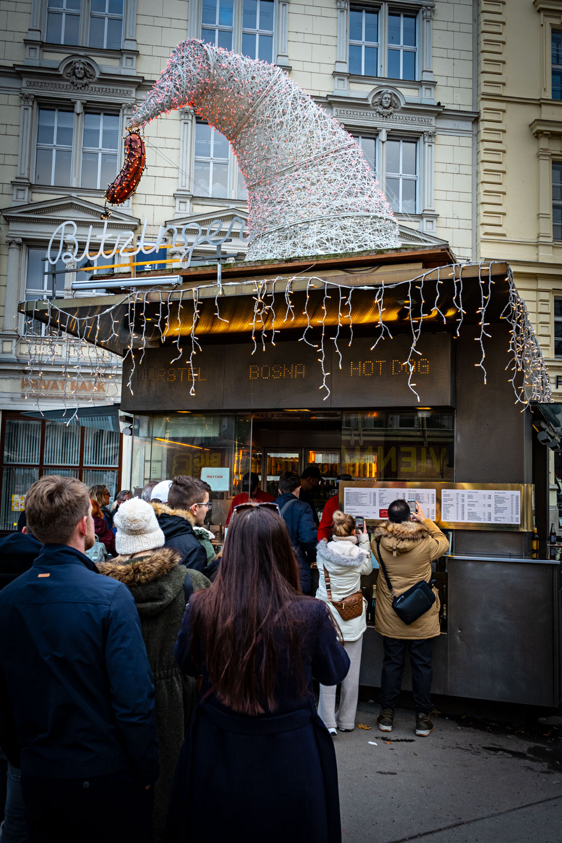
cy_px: 422
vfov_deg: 56.4
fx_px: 787
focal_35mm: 34
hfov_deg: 39.3
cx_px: 281
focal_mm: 22.4
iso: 1000
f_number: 5.6
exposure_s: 1/125
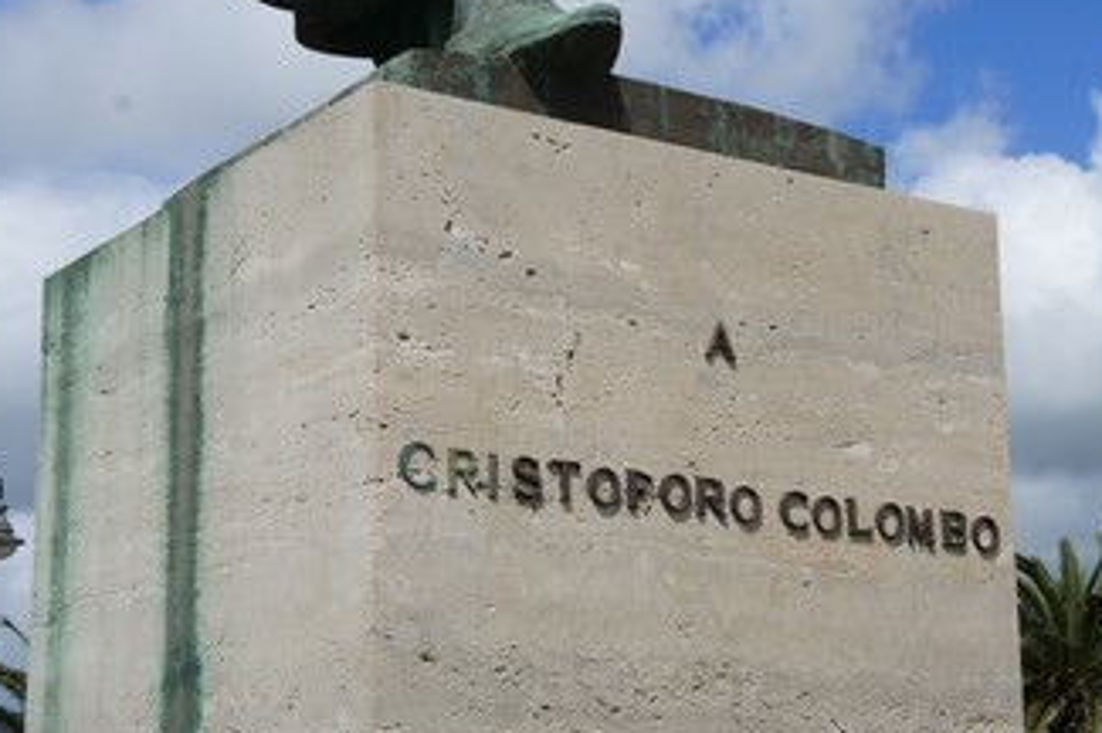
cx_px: 732
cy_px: 424
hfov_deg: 23.8
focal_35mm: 85
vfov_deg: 16.0
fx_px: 2599
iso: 200
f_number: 13
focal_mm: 40
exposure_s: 1/400
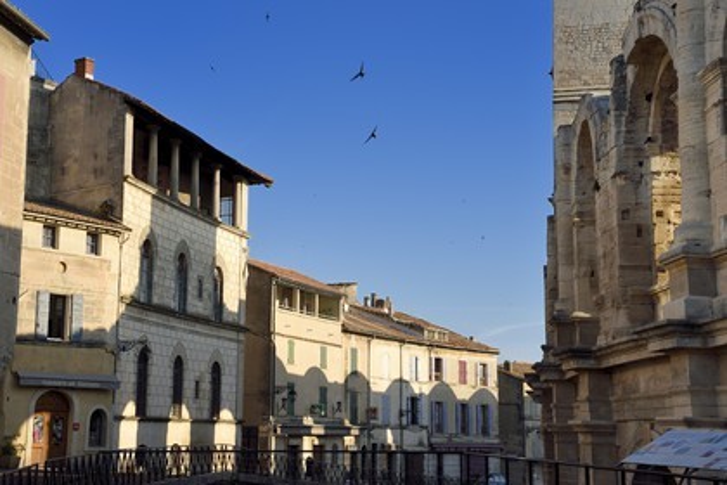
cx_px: 364
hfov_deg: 34.5
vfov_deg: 23.4
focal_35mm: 58
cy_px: 242
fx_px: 1171
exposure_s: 1/250
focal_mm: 58
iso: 200
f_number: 13
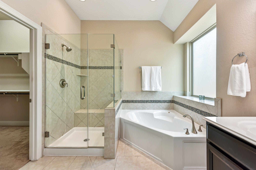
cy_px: 85
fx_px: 100
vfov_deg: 81.2
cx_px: 128
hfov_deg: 104.3
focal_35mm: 14
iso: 100
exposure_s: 1/20
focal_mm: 14
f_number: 8
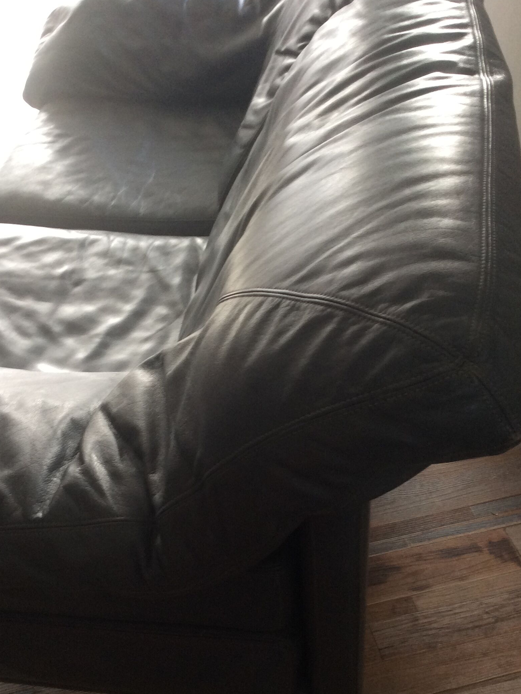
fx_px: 803
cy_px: 431
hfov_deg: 35.9
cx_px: 243
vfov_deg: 46.4
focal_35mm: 40
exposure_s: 1/25
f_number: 2.4
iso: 64
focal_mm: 3.3
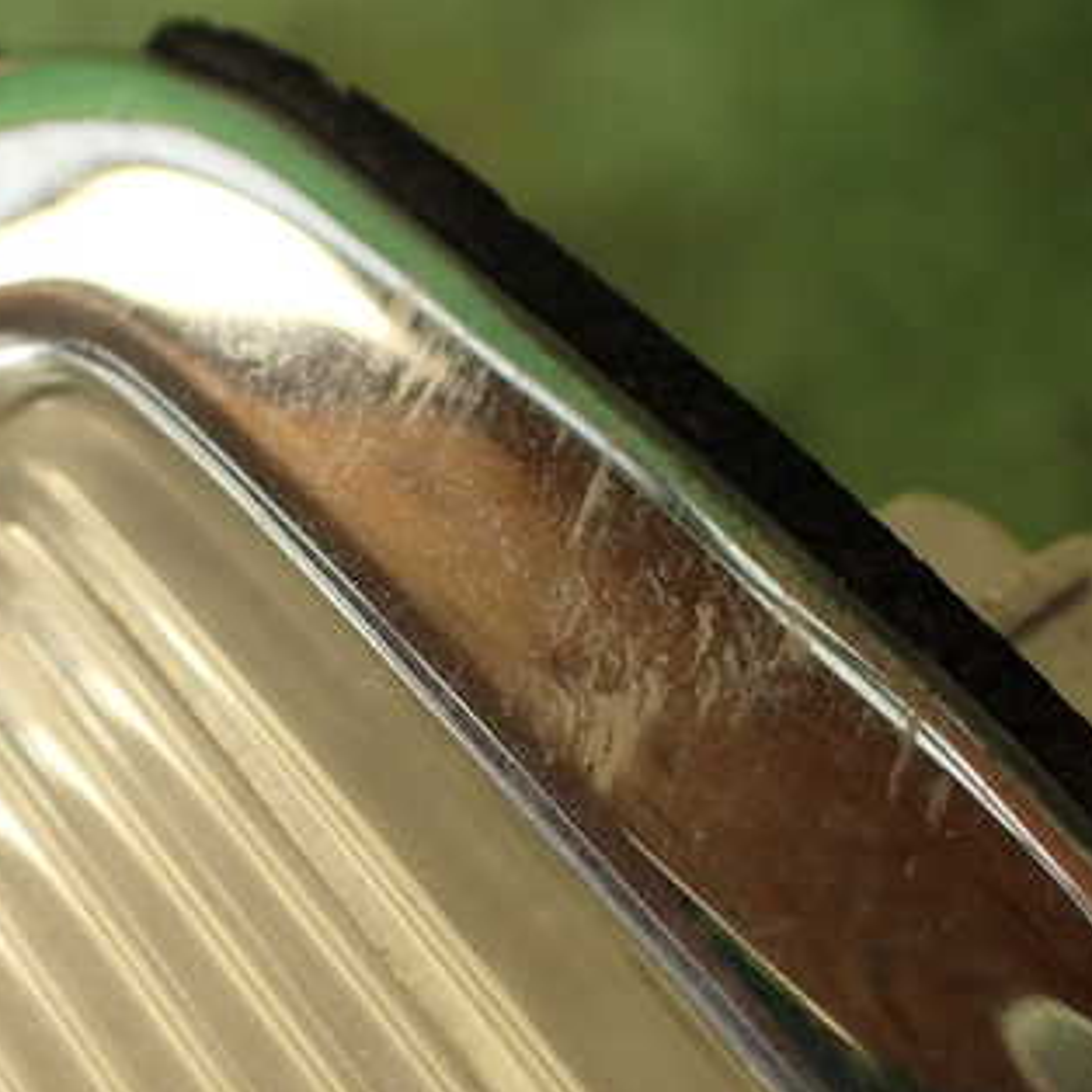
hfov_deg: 31.6
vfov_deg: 31.5
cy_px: 664
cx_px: 487
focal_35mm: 54
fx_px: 1927
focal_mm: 5.79
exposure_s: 1/60
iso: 160
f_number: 2.4
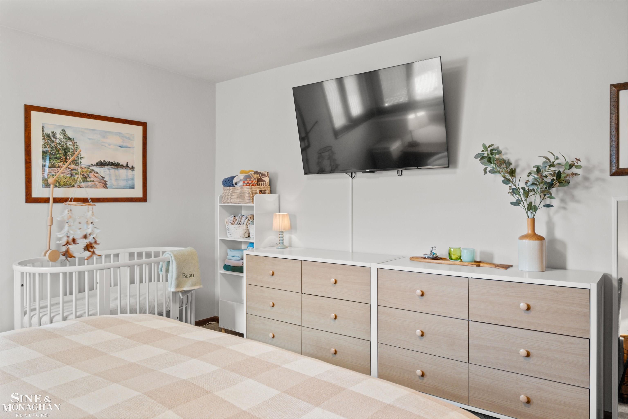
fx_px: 419
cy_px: 210
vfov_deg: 53.1
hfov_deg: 73.7
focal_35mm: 24
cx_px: 314
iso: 640
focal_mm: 16
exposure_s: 2
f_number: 8
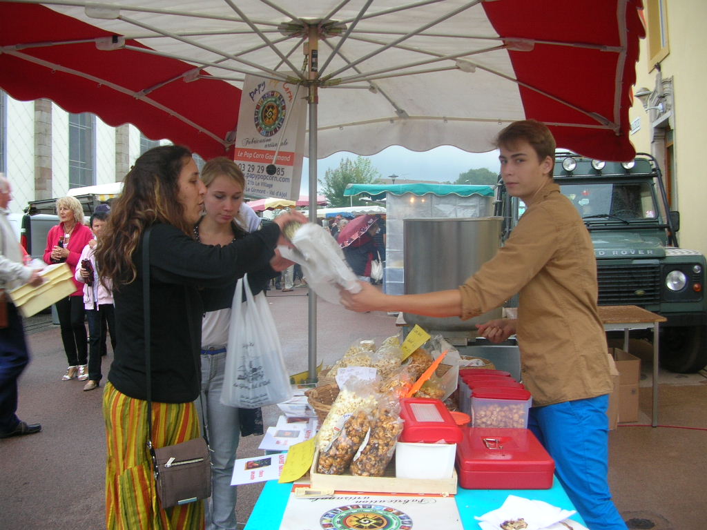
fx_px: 715
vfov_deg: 40.7
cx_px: 354
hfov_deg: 52.6
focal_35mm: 35
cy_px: 265
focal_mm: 5.8
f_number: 2.8
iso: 50
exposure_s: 1/39.6
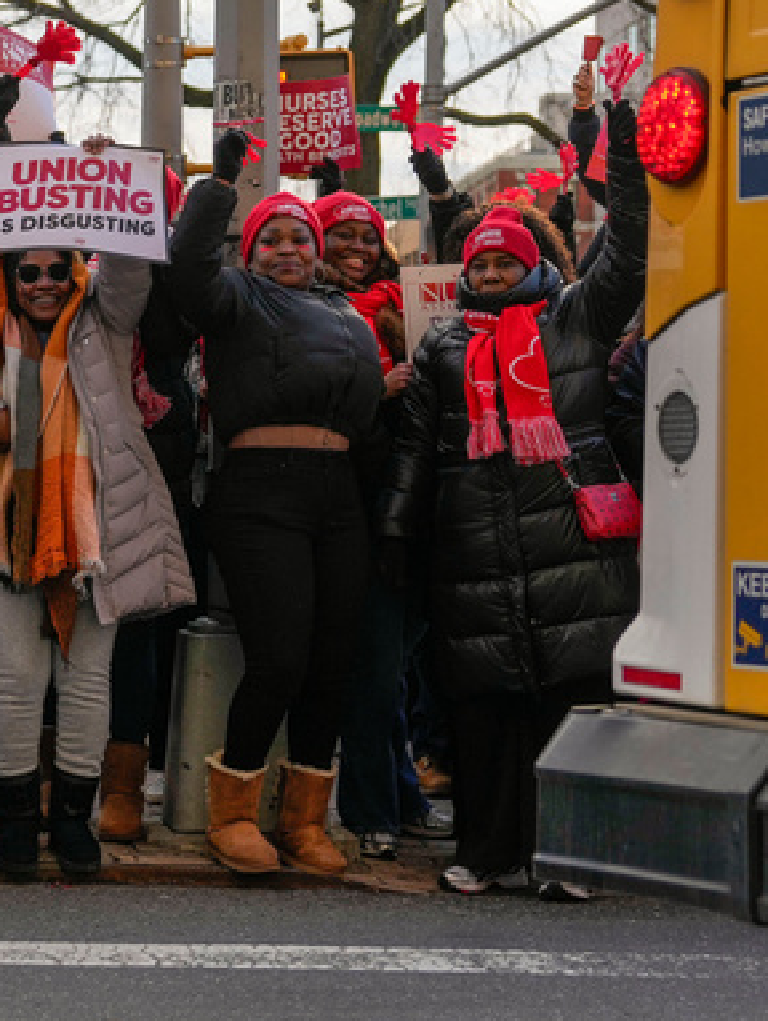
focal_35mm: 113
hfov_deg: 12.9
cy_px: 345
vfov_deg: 17.4
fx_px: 3337
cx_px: -99
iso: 320
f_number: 2.8
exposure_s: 1/1250
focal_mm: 44
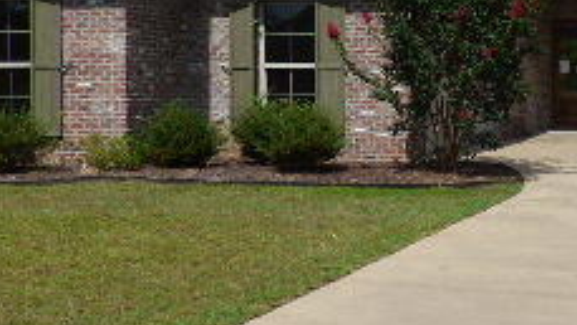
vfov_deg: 19.7
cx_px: 499
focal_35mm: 61
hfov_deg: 32.9
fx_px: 934
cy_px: 113
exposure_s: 1/2000
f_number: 3.2
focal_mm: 3.58
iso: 100
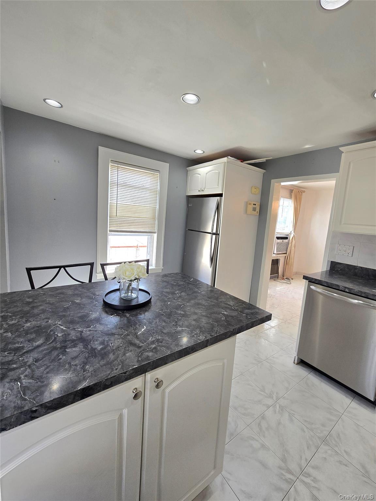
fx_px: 188
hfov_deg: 89.9
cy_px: 250
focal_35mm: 13
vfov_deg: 106.2
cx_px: 188
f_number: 2.2
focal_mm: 2.2
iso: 64
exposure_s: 1/120
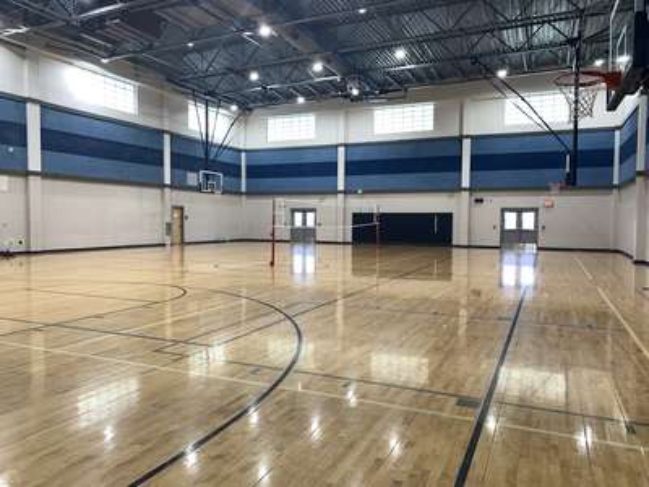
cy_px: 244
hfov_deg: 67.3
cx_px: 324
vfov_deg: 53.1
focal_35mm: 26
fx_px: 487
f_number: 1.8
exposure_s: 1/121
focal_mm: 4.25
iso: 80
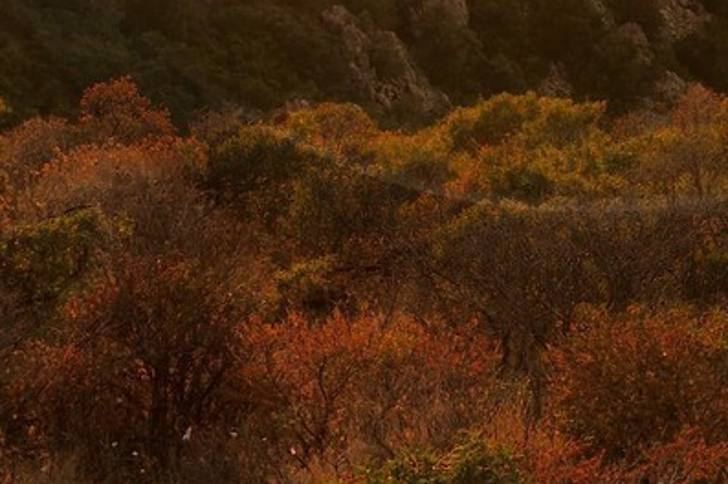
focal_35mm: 153
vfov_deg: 8.5
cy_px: -460
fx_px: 3091
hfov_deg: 13.4
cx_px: 592
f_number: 10
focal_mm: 38
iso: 500
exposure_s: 1/200
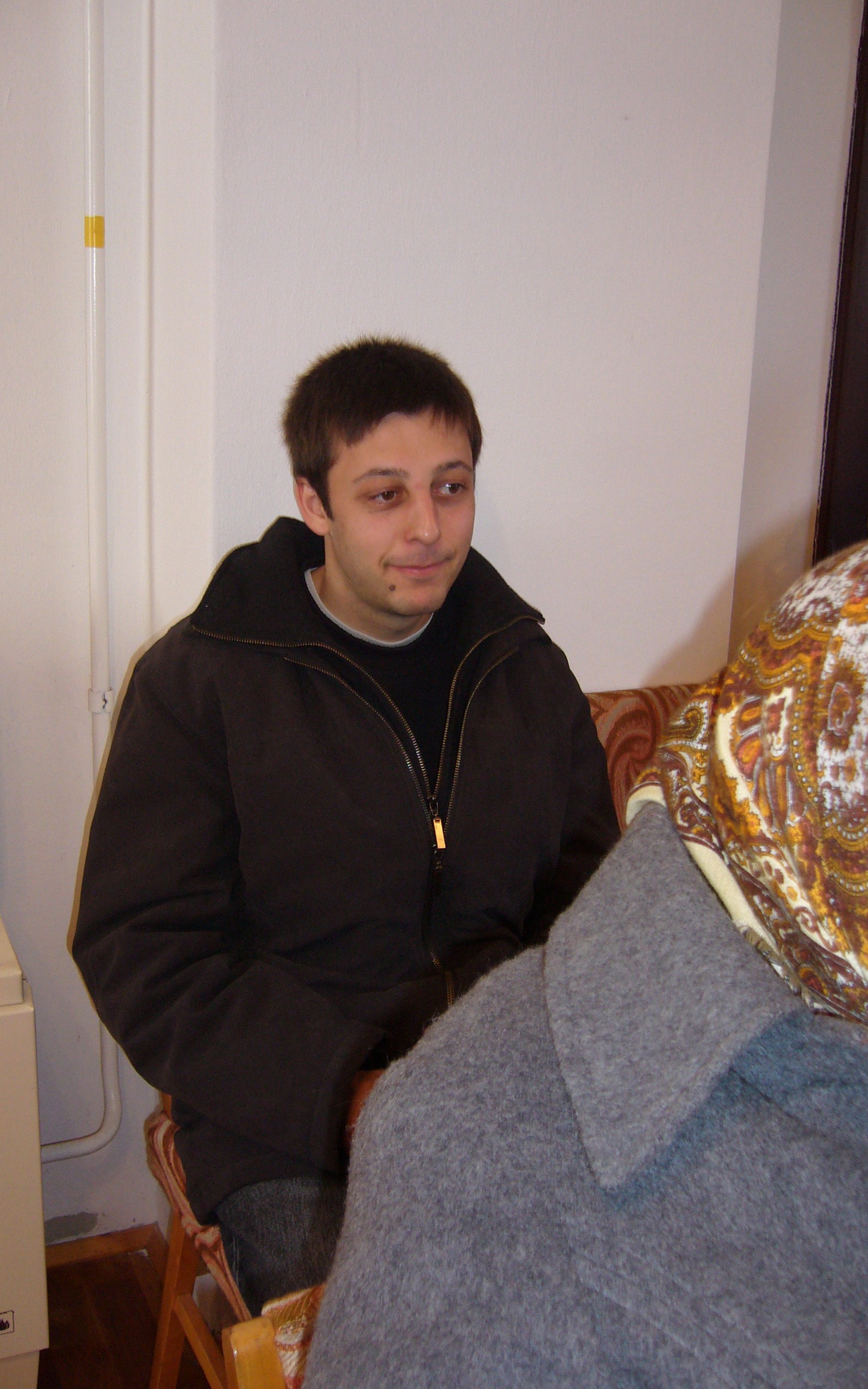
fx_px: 1438
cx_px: 451
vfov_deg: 51.5
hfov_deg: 33.6
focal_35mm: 38
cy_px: 707
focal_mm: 5.8
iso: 100
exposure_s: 1/30
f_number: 2.8
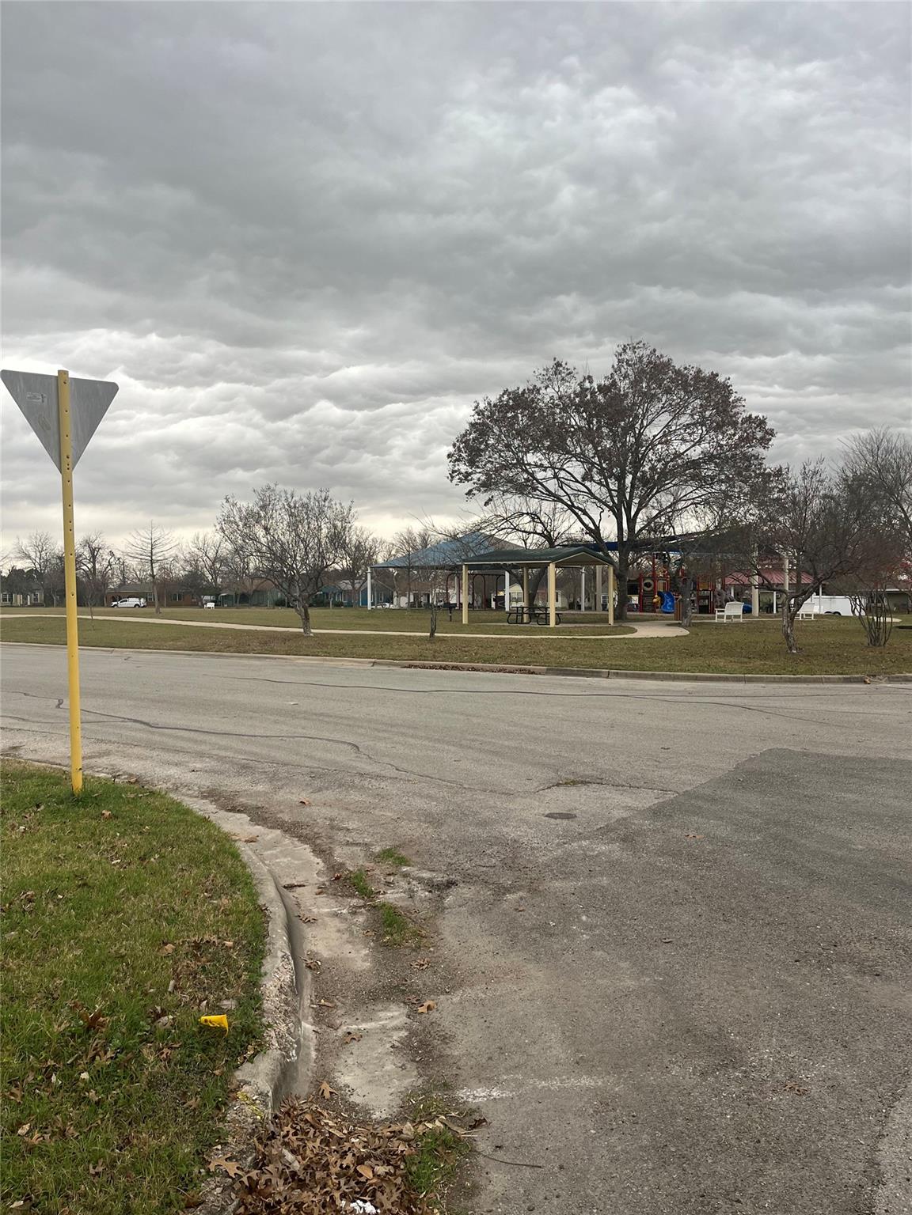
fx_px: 913
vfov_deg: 67.3
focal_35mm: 26
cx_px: 456
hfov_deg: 53.1
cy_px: 608
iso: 50
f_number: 1.6
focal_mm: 5.1
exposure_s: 1/558
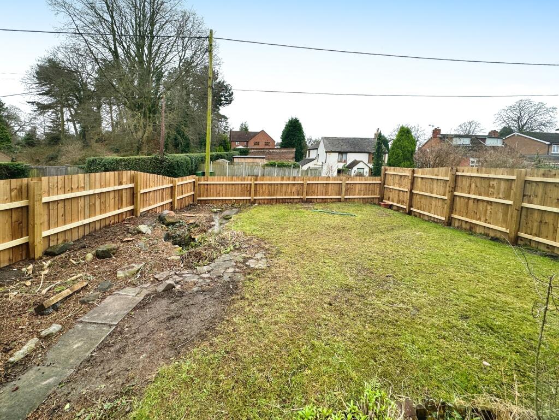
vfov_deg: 85.7
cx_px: 280
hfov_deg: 102.0
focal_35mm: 14
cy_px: 210
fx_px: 226
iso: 40
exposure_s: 1/135
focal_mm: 2.22
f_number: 2.2
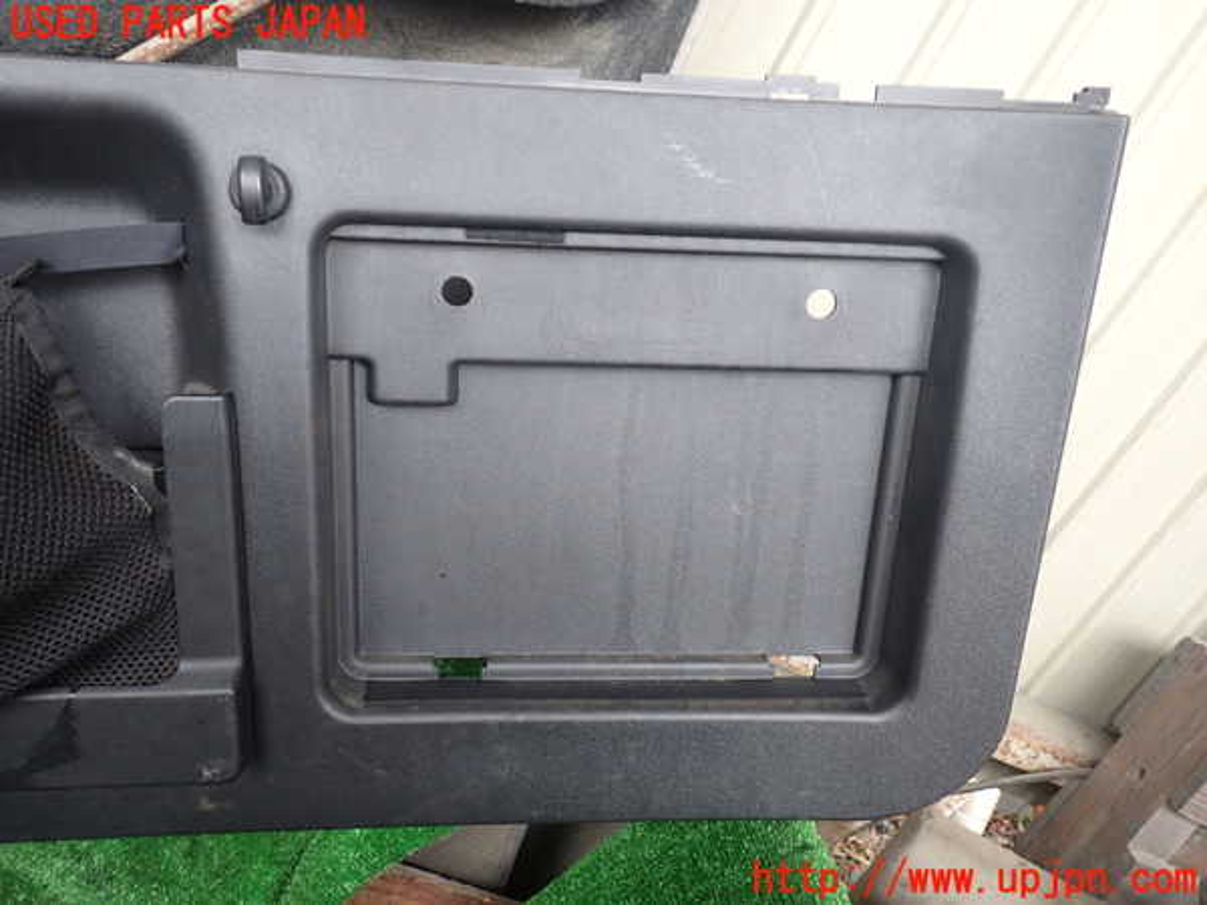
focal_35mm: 30
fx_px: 1046
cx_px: 604
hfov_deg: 60.0
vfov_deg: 46.8
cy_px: 452
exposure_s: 1/60
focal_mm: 5.4
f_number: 2.3
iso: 125
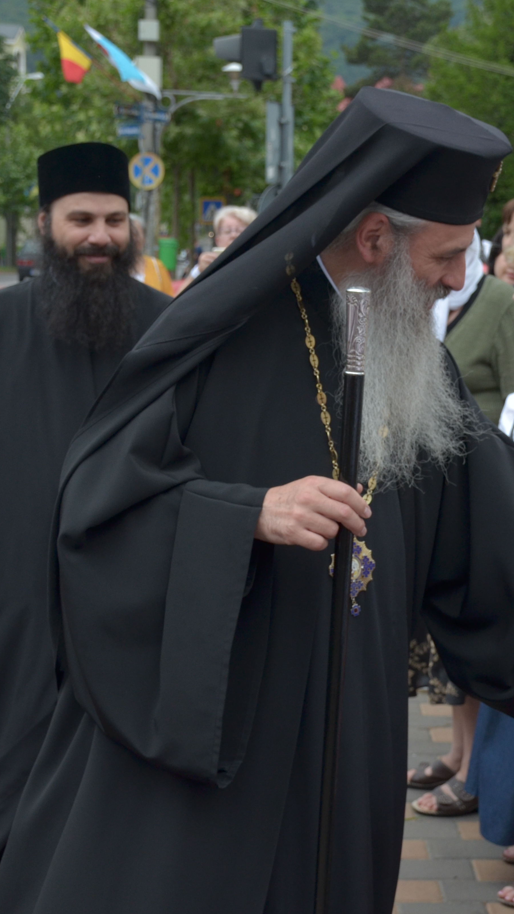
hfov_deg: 16.6
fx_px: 1745
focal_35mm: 72
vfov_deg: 29.4
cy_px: 457
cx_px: 405
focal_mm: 30
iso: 400
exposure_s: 1/250
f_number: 5
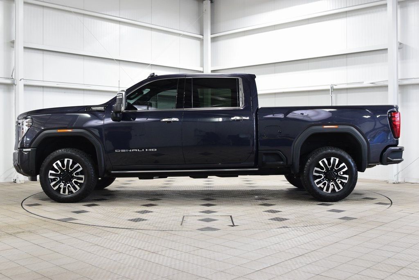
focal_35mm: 39
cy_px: 140
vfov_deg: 34.2
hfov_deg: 49.5
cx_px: 210
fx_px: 454
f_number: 5
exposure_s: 1/60
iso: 1600
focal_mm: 26
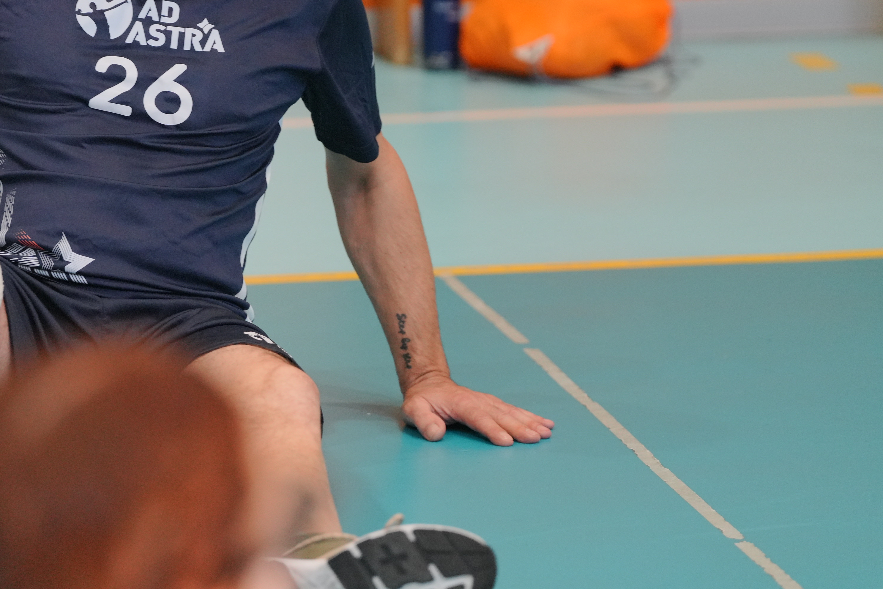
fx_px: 5960
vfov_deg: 5.7
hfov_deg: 8.5
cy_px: 145
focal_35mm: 243
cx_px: 309
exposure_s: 1/640
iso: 1600
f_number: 3.2
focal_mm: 152
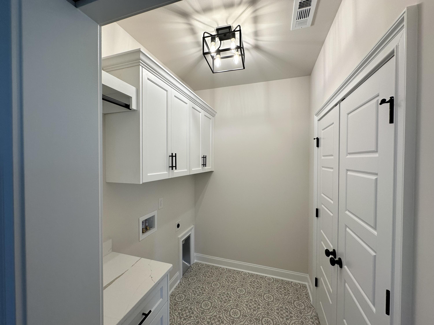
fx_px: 176
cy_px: 162
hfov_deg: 102.1
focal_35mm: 14
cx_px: 217
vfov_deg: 85.7
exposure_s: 1/120
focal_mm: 2.22
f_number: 2.2
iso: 80
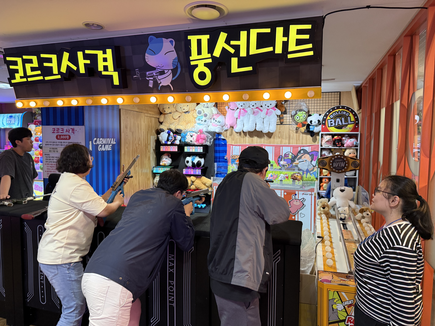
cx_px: 218
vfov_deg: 56.8
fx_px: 302
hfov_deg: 71.6
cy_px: 163
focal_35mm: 24
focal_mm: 6.76
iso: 250
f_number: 1.78
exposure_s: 1/60
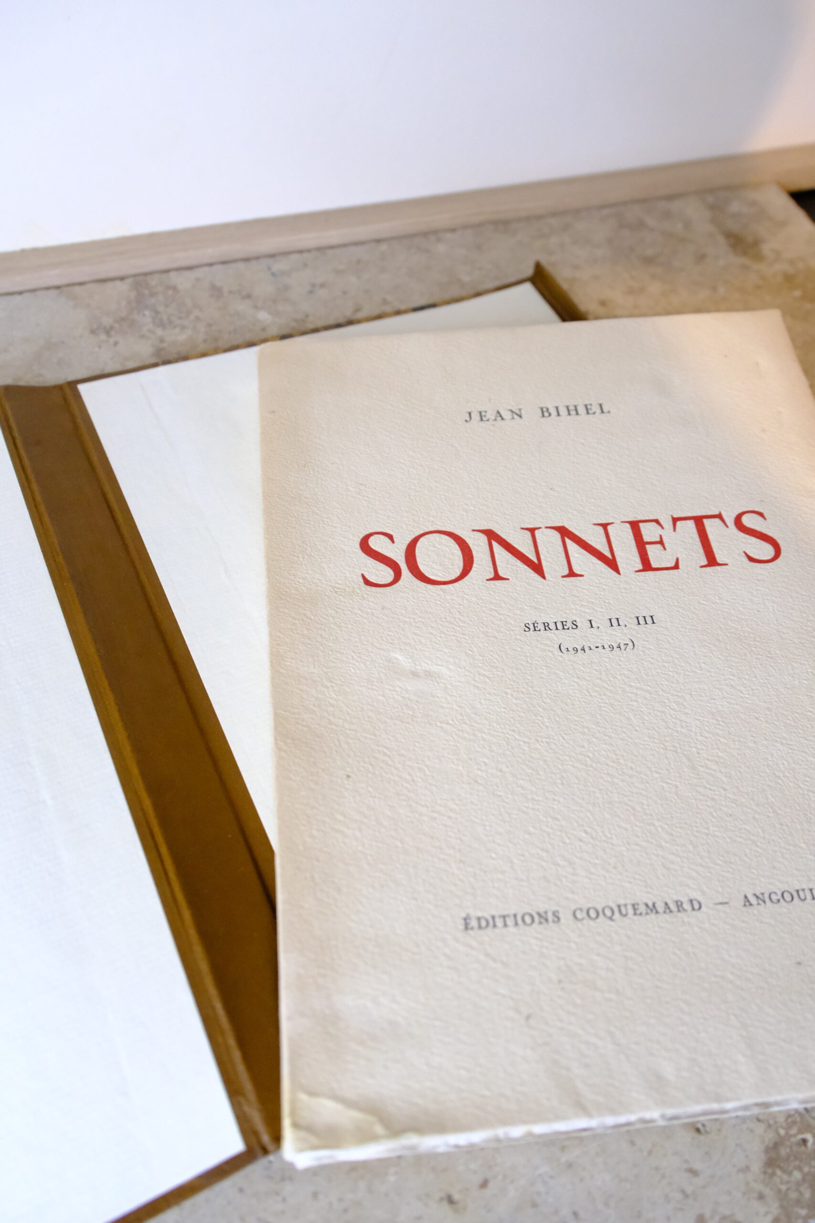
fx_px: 917
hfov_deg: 47.9
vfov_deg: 67.4
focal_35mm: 27
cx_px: 408
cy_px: 612
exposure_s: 1/100
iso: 4000
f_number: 3.5
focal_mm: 18
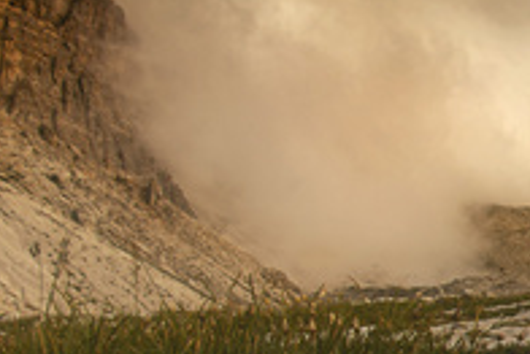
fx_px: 1503
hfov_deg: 13.5
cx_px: 1332
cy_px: 476
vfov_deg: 12.9
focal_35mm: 102
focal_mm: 20
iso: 64
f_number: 16
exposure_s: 1/25
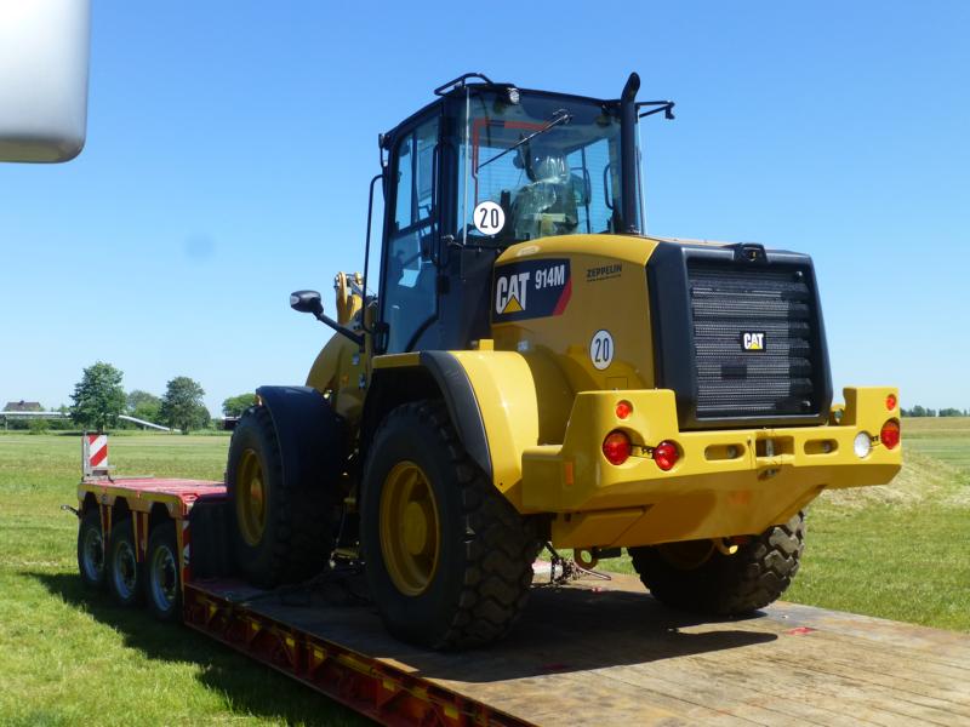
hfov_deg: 45.8
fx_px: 1149
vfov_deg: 35.1
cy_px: 364
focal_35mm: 41
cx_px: 485
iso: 100
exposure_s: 1/640
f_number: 3.9
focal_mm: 7.4
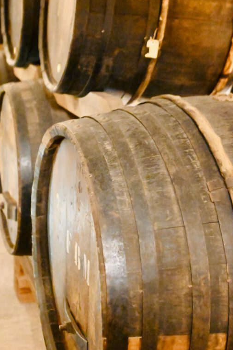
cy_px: 148
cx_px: 77
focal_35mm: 52
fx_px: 505
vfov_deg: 38.1
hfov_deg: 25.8
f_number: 1.4
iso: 12800
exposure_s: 1/30
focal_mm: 24
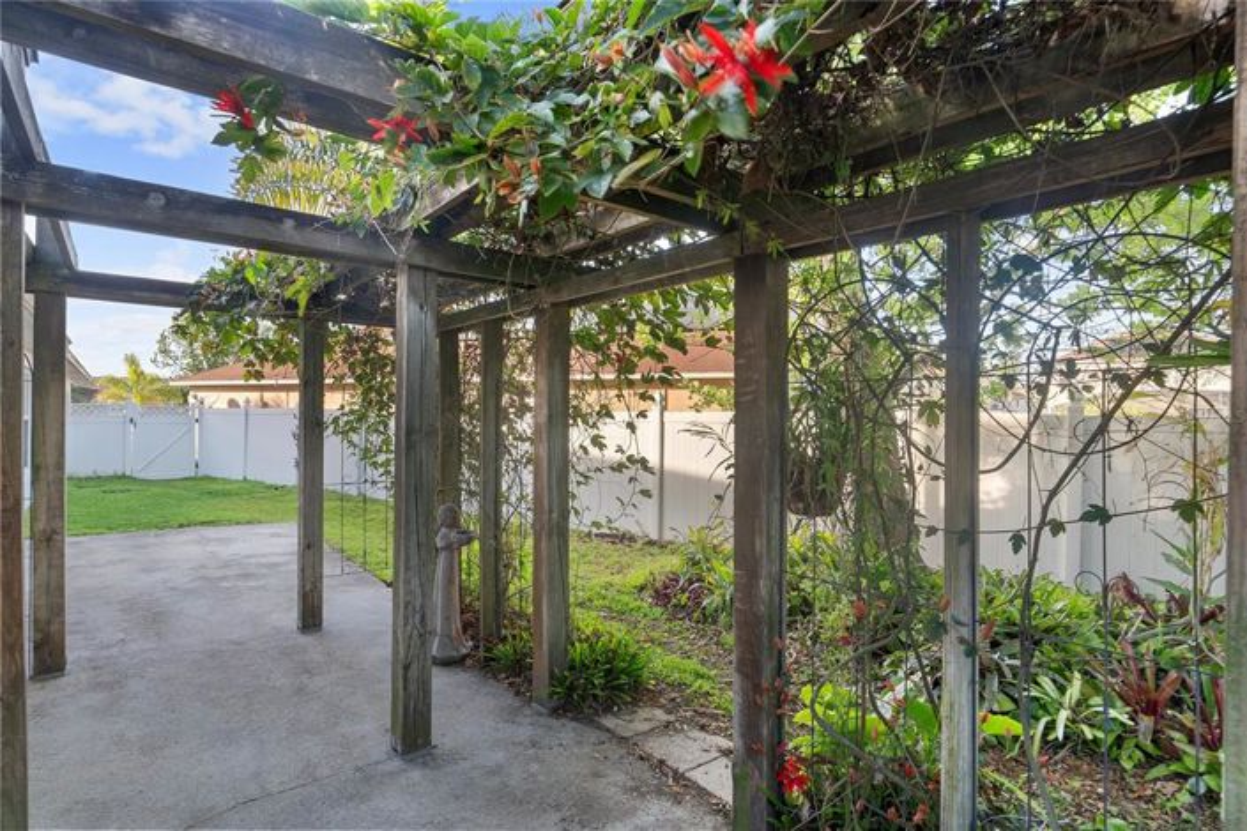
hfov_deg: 90.0
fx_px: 623
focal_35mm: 18
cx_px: 624
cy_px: 416
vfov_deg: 67.4
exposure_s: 1/2
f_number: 8
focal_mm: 18
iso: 100
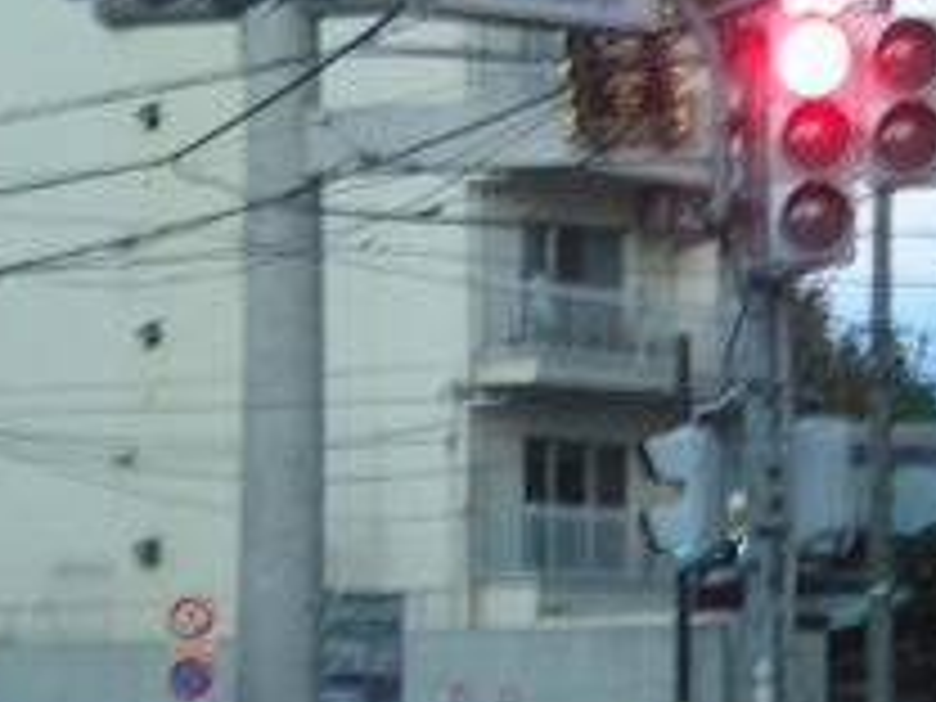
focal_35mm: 184
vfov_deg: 8.1
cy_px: 382
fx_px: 4975
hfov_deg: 10.7
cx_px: 781
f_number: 5.9
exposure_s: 1/37.1
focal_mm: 18.9
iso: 800
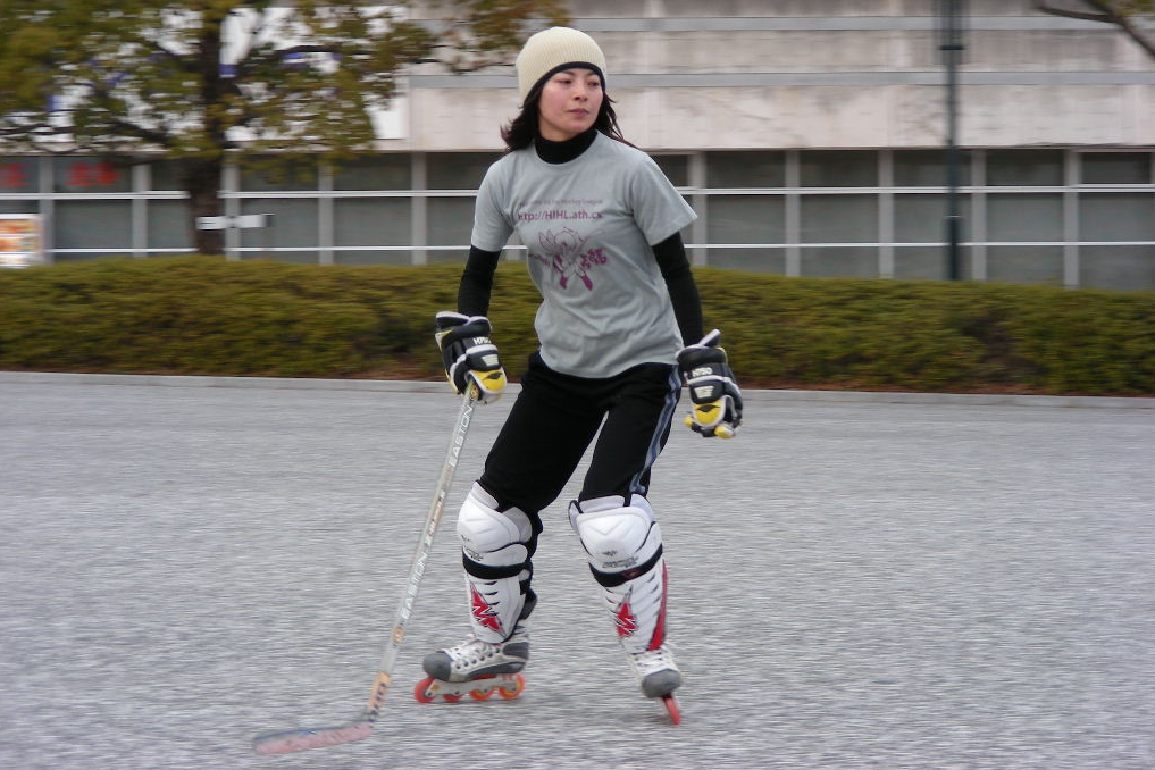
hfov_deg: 13.2
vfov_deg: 8.9
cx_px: 579
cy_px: 335
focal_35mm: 155
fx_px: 4973
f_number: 3.5
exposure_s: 1/102
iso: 50
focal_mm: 24.7
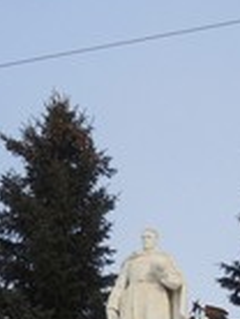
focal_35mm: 74
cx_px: 182
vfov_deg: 22.9
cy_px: 431
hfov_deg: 19.8
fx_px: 682
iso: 100
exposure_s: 1/1600
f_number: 3.2
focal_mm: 4.3
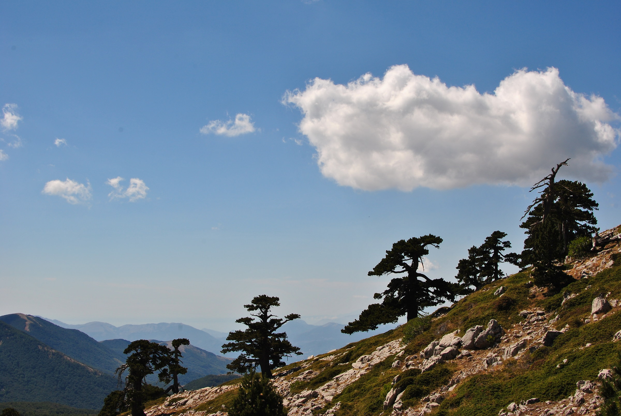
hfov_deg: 37.8
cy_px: 208
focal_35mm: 52
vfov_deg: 25.8
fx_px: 907
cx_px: 310
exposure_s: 1/250
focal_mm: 35
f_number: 10
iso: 100
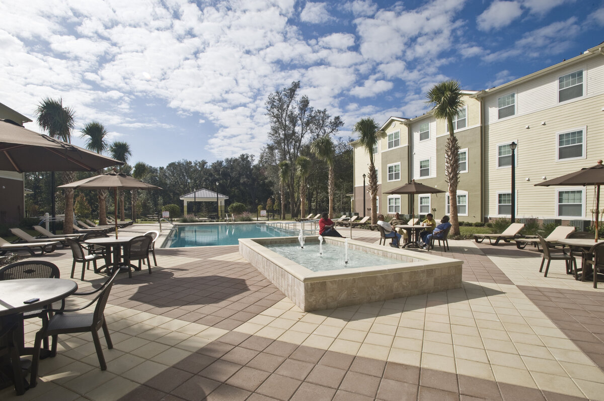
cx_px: 302
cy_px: 200
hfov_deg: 93.3
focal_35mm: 17
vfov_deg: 70.3
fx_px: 285
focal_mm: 17
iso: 100
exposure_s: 1/30
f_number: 22
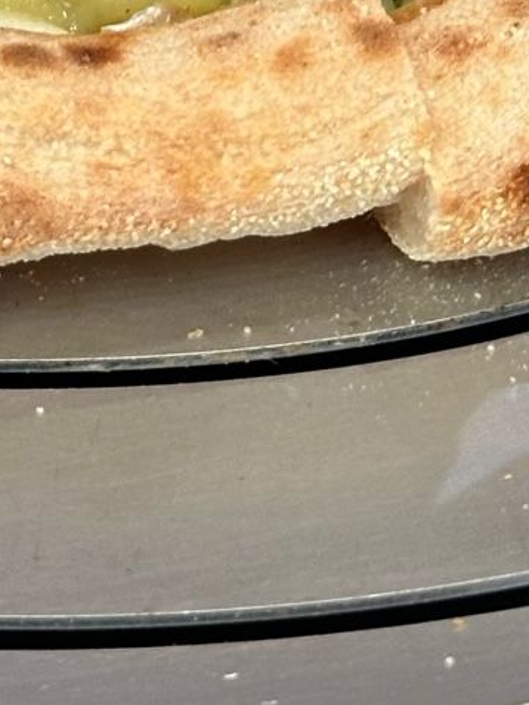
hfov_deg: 7.3
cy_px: -714
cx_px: -127
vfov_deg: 9.1
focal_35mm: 203
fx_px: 4134
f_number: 1.78
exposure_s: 1/60
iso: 100
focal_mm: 6.86
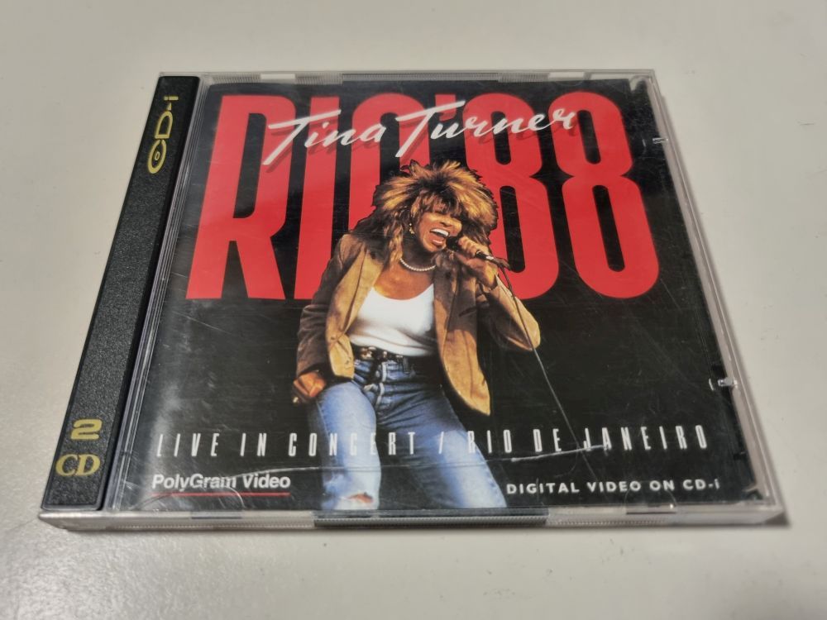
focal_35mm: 26
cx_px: 414
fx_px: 621
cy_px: 310
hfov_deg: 67.3
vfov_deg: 53.1
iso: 400
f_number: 1.8
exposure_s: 1/50
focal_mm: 5.4
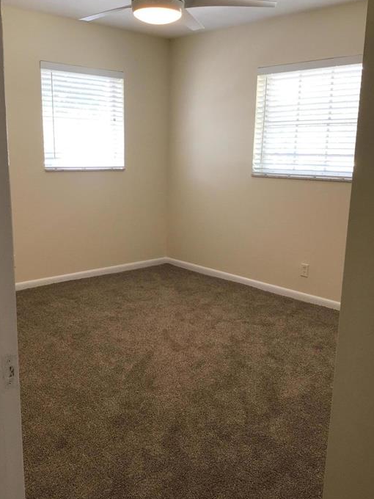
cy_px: 249
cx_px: 169
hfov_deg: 40.7
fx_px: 504
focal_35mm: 35
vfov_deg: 52.6
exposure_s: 1/30
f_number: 2.4
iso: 32
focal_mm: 3.3
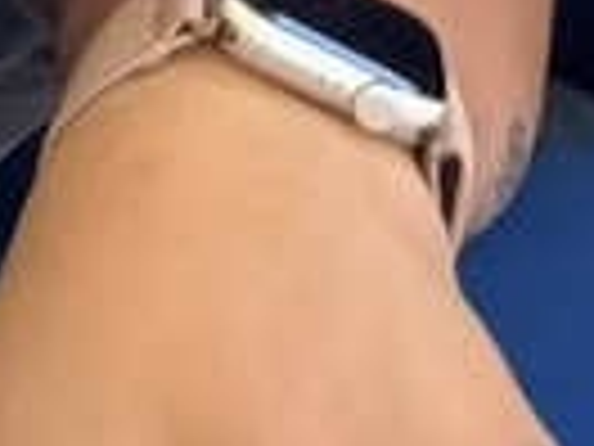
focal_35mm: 178
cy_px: -1279
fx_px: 3054
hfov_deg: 11.0
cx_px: -40
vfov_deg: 6.7
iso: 320
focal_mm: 2.69
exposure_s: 1/30
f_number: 1.9
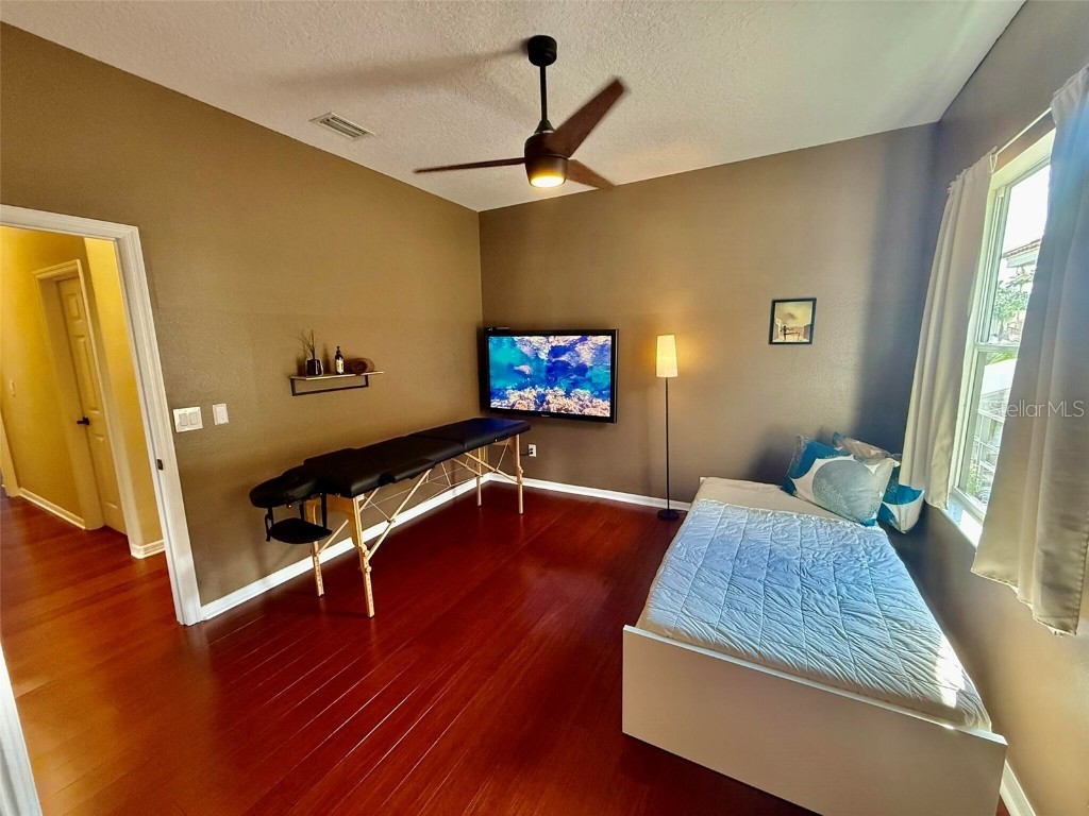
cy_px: 408
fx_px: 440
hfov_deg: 102.1
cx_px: 544
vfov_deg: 85.7
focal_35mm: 14
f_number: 2.2
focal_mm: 2.22
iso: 640
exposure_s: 1/120
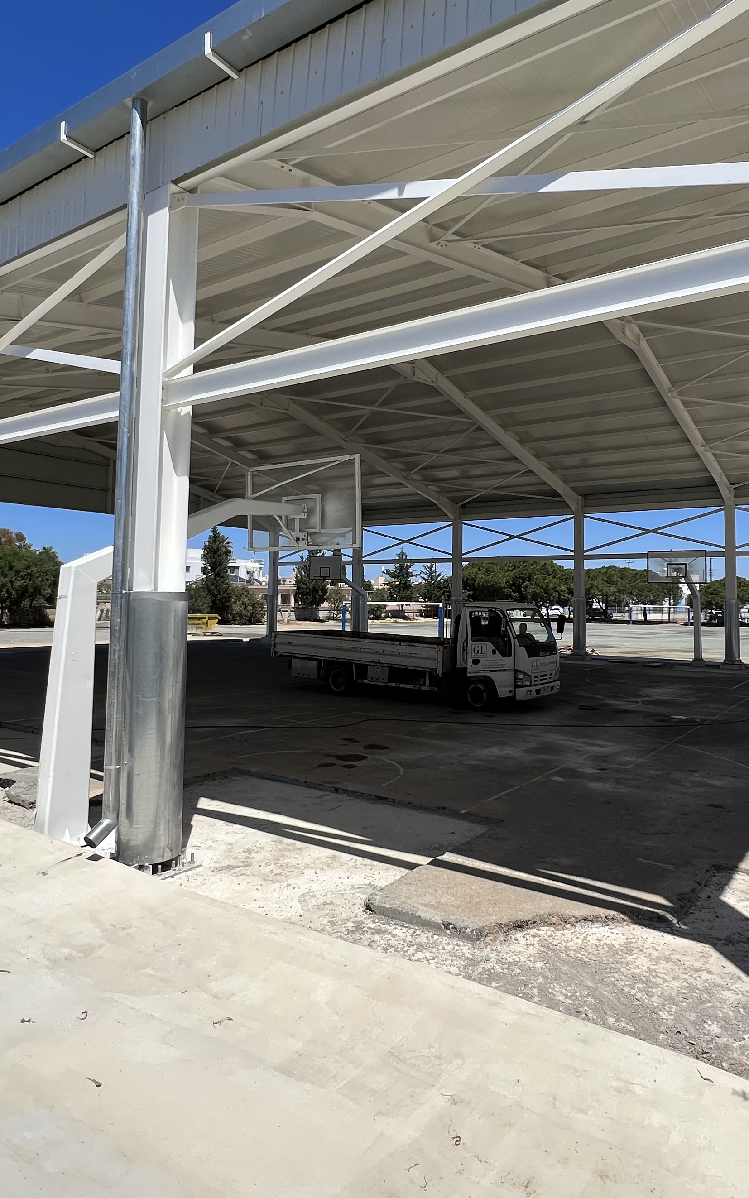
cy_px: 546
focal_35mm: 21
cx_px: 421
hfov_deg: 57.1
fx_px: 686
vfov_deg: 82.1
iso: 32
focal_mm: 1.57
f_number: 1.8
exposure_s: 1/1815
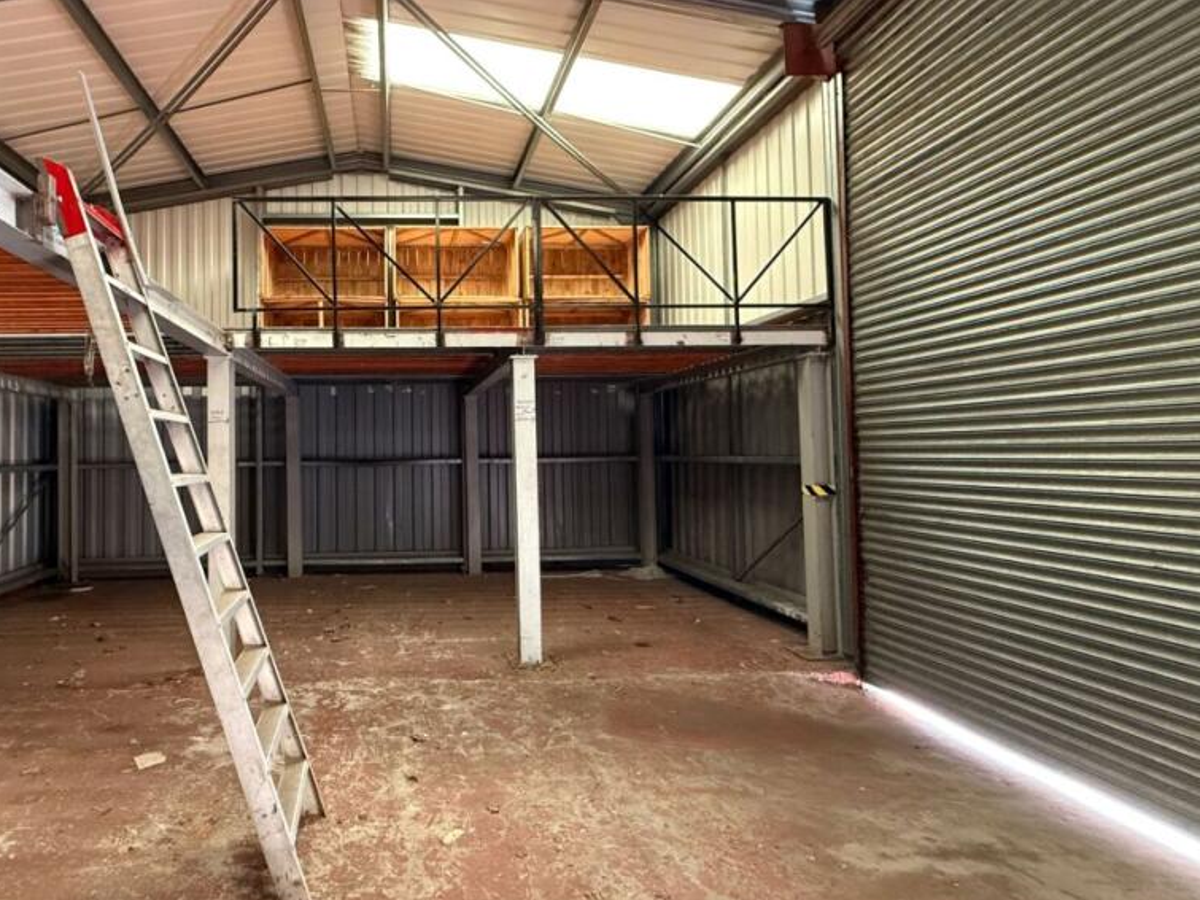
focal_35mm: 19
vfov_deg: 68.6
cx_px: 424
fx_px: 659
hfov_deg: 82.5
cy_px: 431
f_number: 2.2
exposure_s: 1/60
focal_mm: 2.22
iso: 800
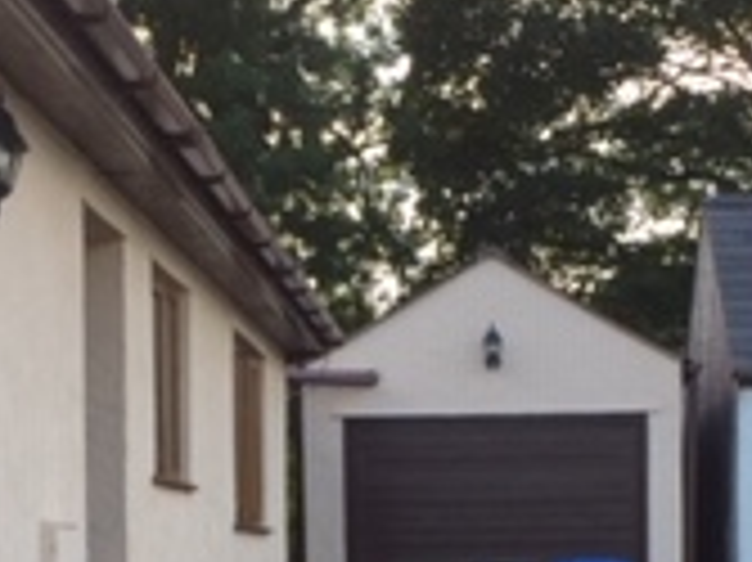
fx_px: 2410
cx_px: 342
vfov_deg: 12.9
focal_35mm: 111
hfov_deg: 17.7
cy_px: 697
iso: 32
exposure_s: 1/341
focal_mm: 4.15
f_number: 2.2
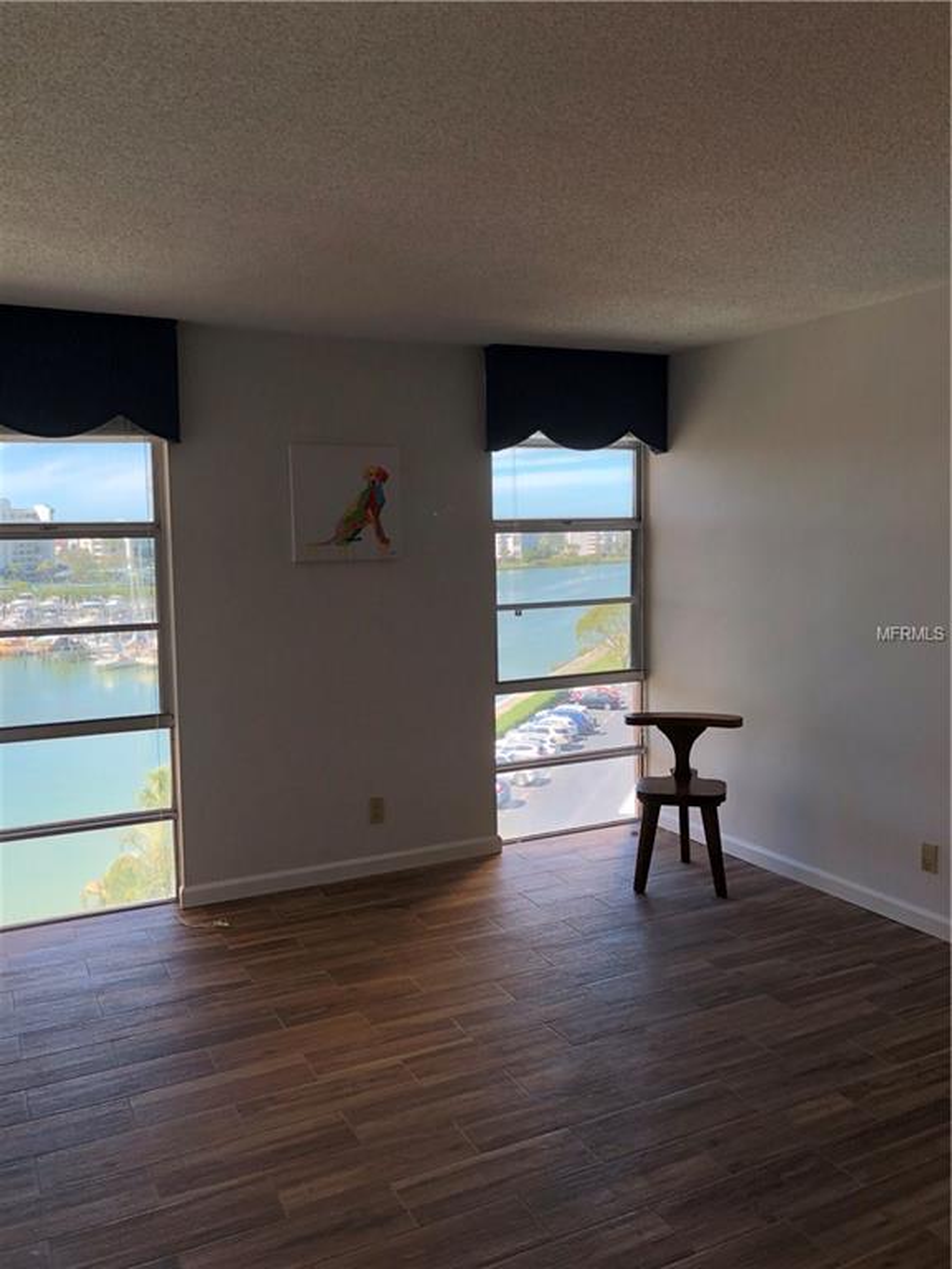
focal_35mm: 28
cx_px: 476
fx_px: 1027
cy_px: 634
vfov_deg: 63.4
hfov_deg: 49.7
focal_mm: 4
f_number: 1.8
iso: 40
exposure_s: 1/120
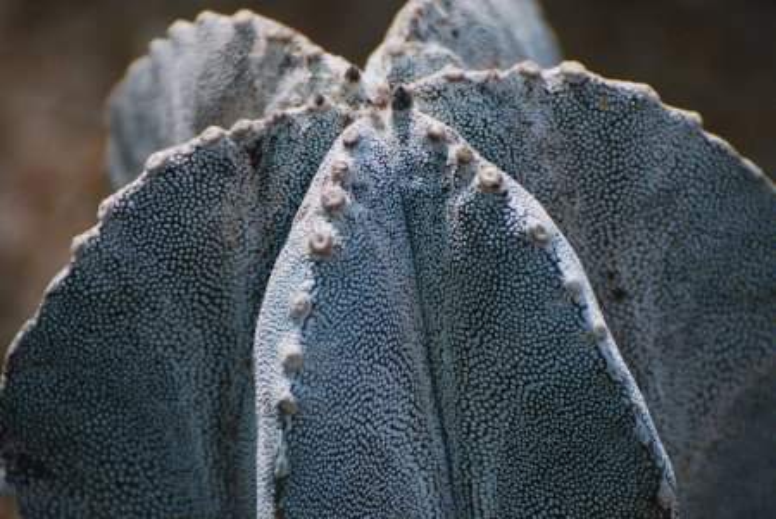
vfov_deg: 3.1
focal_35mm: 450
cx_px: 388
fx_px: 9709
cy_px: 260
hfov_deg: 4.6
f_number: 5.6
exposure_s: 1/200
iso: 400
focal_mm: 300
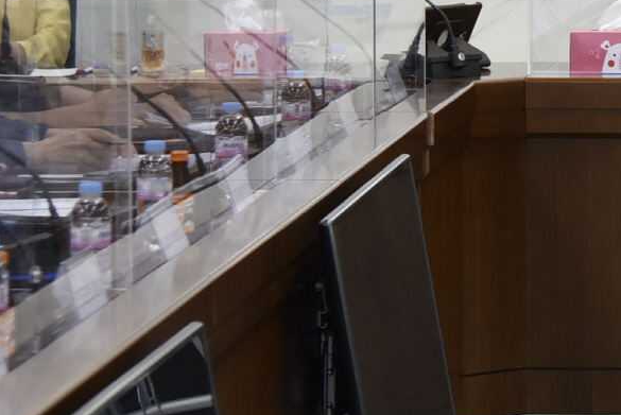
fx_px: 4281
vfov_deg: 5.5
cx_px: 945
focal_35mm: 248
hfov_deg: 8.1
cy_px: -120
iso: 800
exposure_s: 1/125
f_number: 4.5
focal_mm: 66
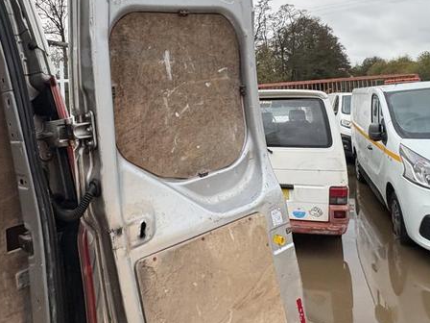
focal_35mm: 28
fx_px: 348
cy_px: 112
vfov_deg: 49.0
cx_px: 173
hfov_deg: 62.9
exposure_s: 1/64
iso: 250
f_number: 2.2
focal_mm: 2.22
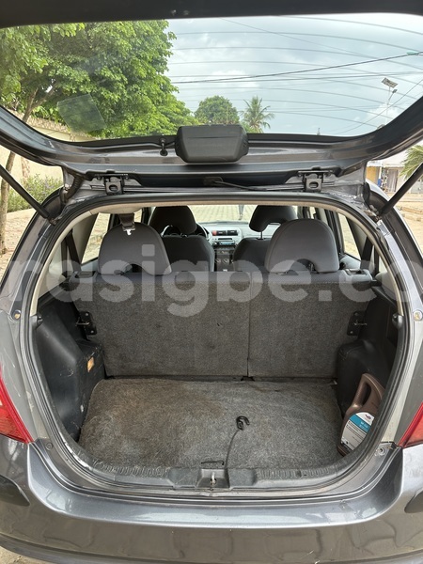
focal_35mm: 24
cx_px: 212
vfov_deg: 71.6
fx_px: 391
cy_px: 282
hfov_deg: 56.8
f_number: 1.78
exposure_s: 1/521
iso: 80
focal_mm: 6.86
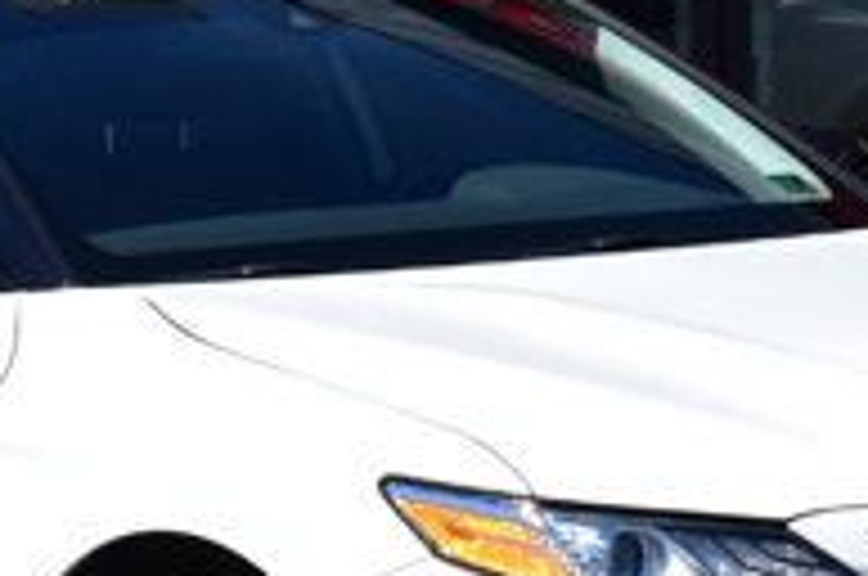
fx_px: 5753
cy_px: -220
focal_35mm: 239
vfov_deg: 5.7
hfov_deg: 8.6
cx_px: 747
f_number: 11
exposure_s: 1/500
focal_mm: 30
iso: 360
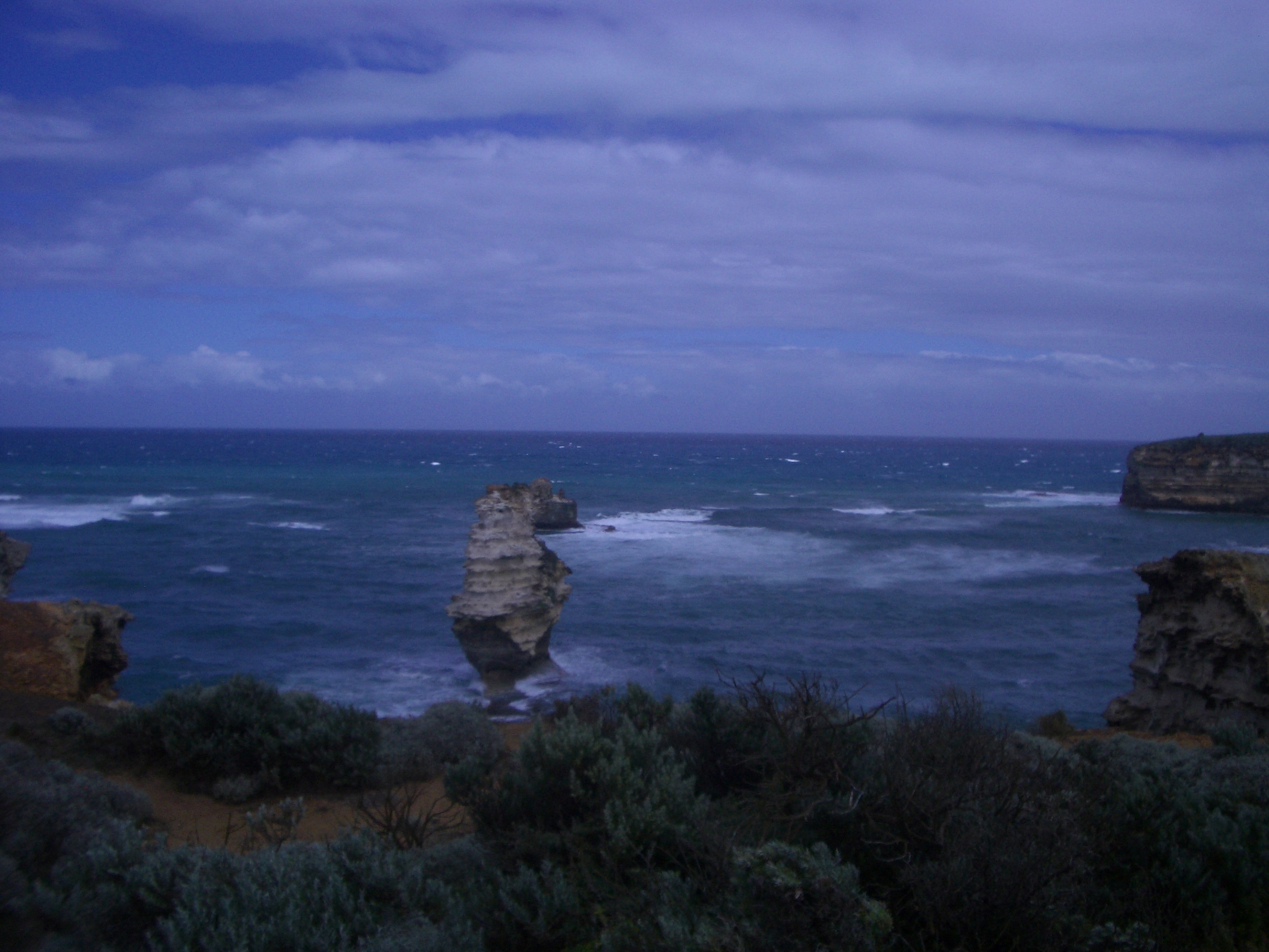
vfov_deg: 40.7
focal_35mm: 35
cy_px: 476
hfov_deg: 52.6
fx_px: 1283
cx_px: 634
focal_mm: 5.8
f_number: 4.3
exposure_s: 1/1600
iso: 50
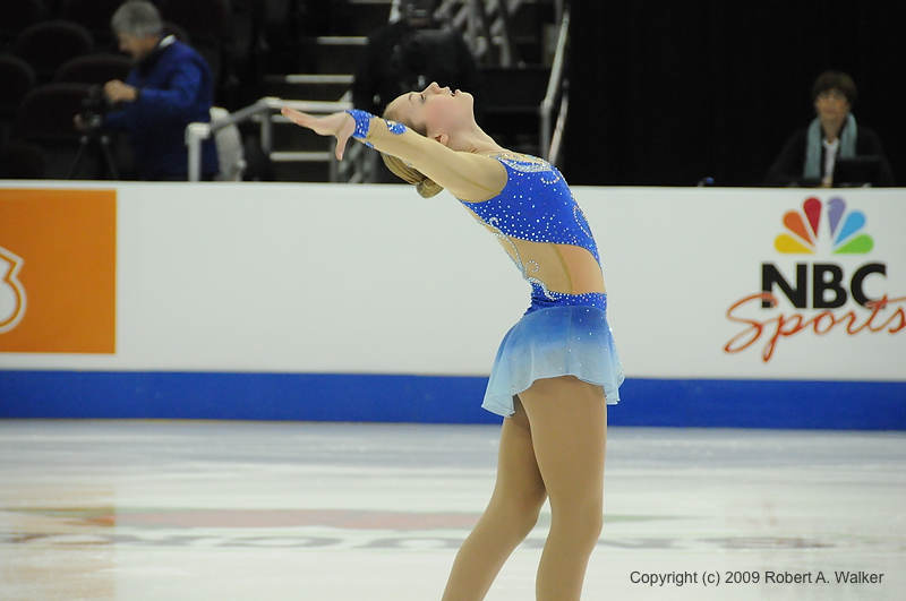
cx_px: 453
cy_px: 300
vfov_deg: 5.4
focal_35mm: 255
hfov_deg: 8.1
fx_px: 6408
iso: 3200
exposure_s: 1/640
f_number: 5.6
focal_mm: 170
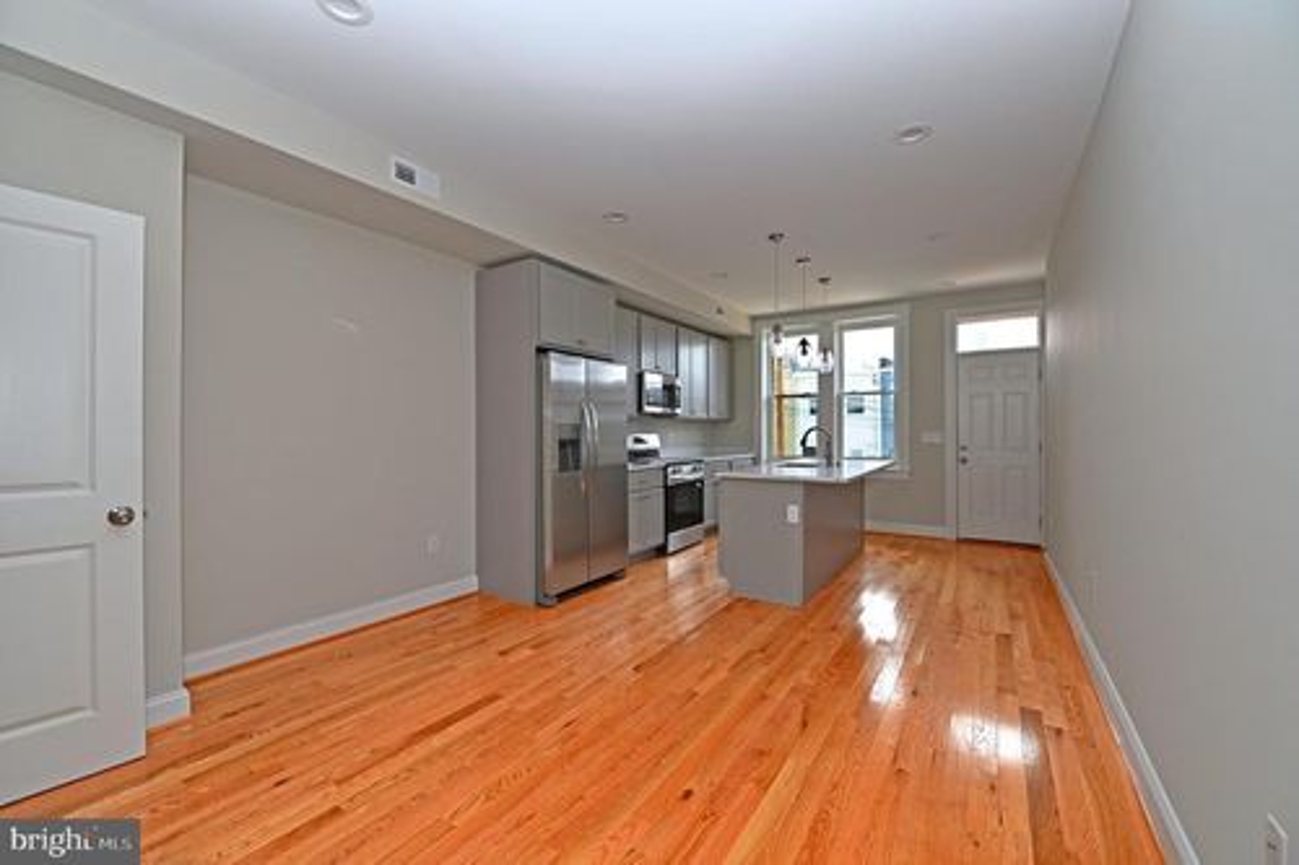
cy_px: 432
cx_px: 650
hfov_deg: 104.3
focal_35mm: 14
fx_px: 505
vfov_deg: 81.2
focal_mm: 14
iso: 200
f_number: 4.8
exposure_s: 1/90
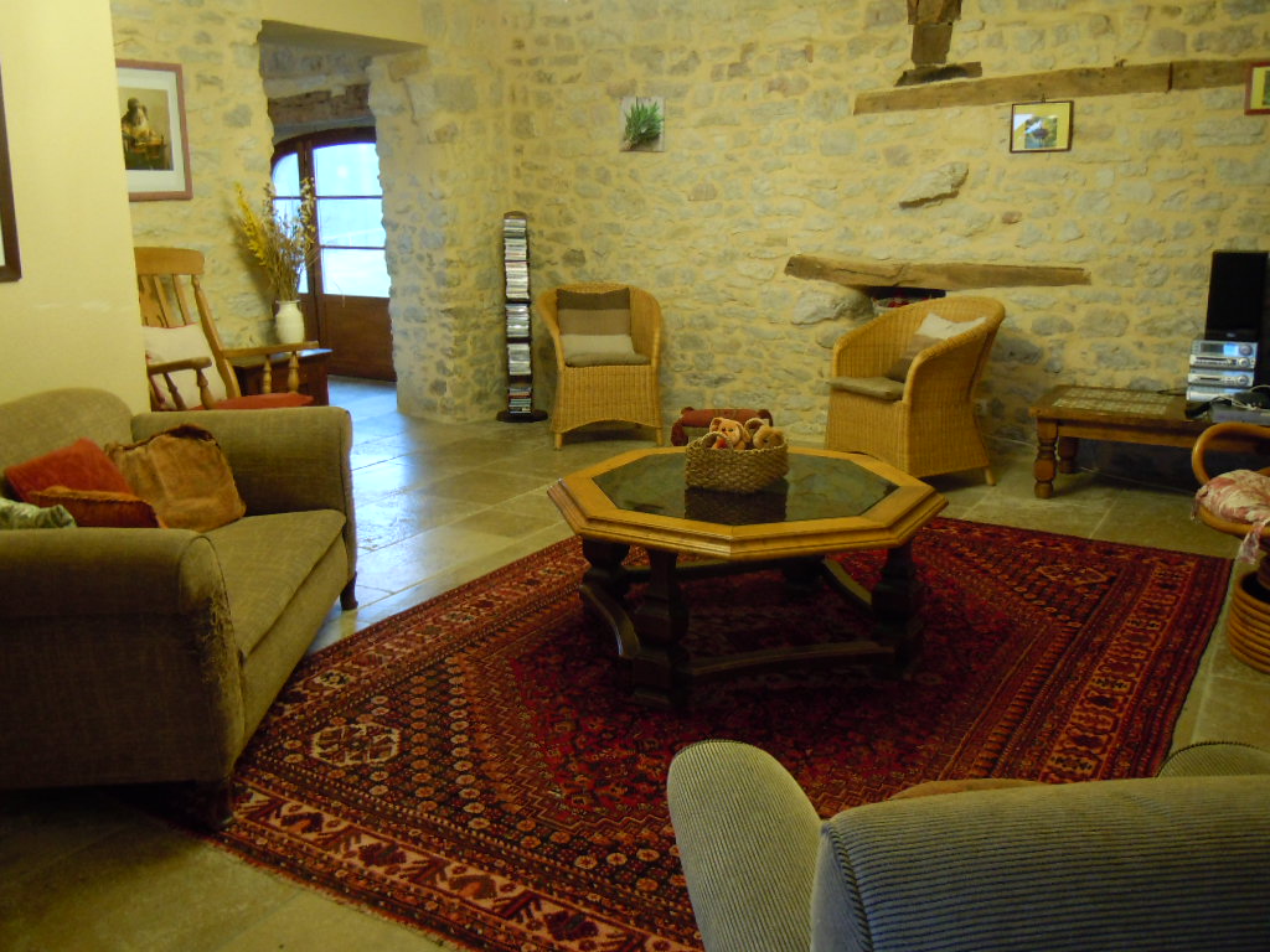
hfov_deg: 60.0
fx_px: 1101
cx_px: 635
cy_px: 476
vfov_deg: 46.8
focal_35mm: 30
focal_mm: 5.4
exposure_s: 1/6
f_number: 3.5
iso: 400
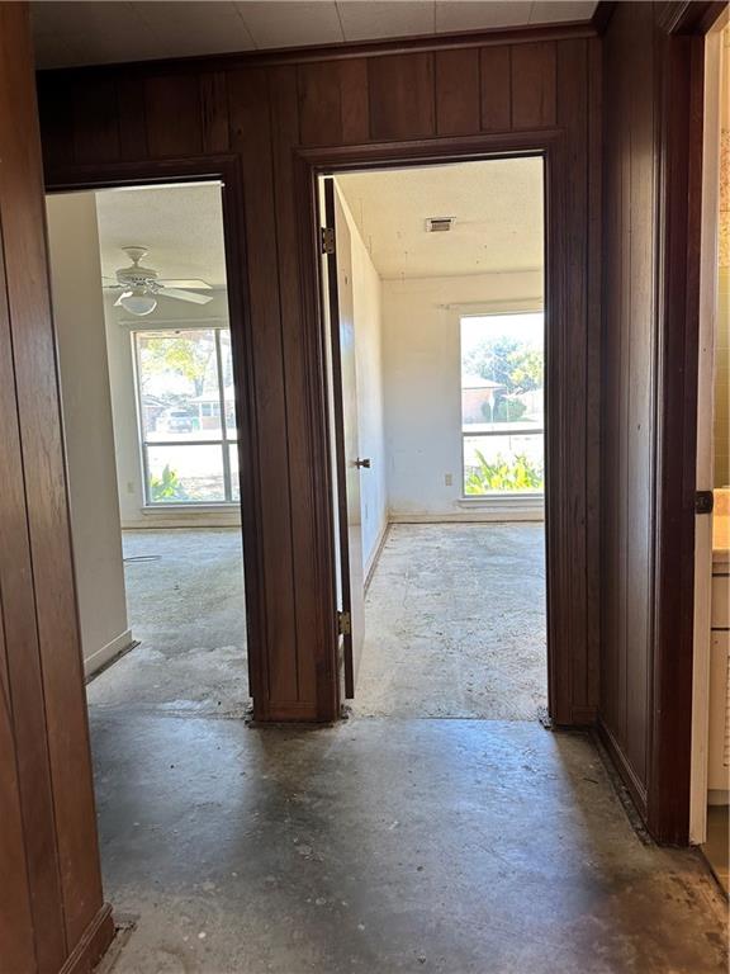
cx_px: 365
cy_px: 487
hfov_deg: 56.8
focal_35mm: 24
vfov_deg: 71.6
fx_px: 675
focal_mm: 6.86
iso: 160
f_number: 1.78
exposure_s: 1/121
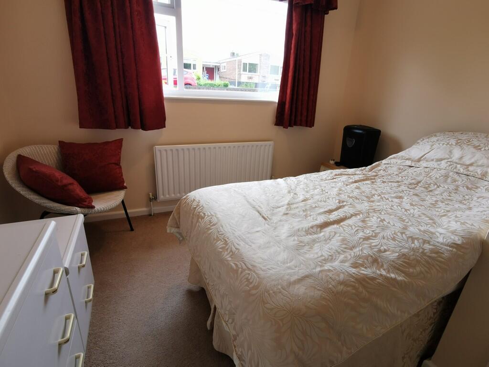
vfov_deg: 74.7
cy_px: 184
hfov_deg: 91.0
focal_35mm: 17
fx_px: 240
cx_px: 244
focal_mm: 2.26
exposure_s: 1/50
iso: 64
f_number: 2.2
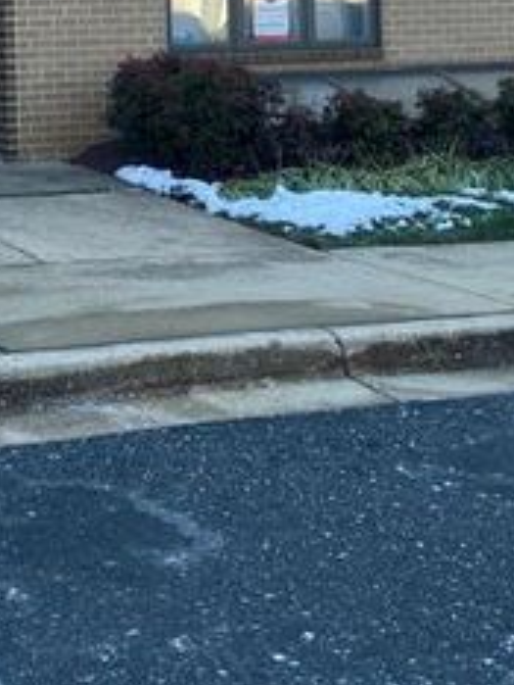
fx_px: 1582
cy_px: 40
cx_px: 53
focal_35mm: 80
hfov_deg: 18.2
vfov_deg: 23.6
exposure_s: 1/187
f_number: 1.8
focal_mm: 3.99
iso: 25
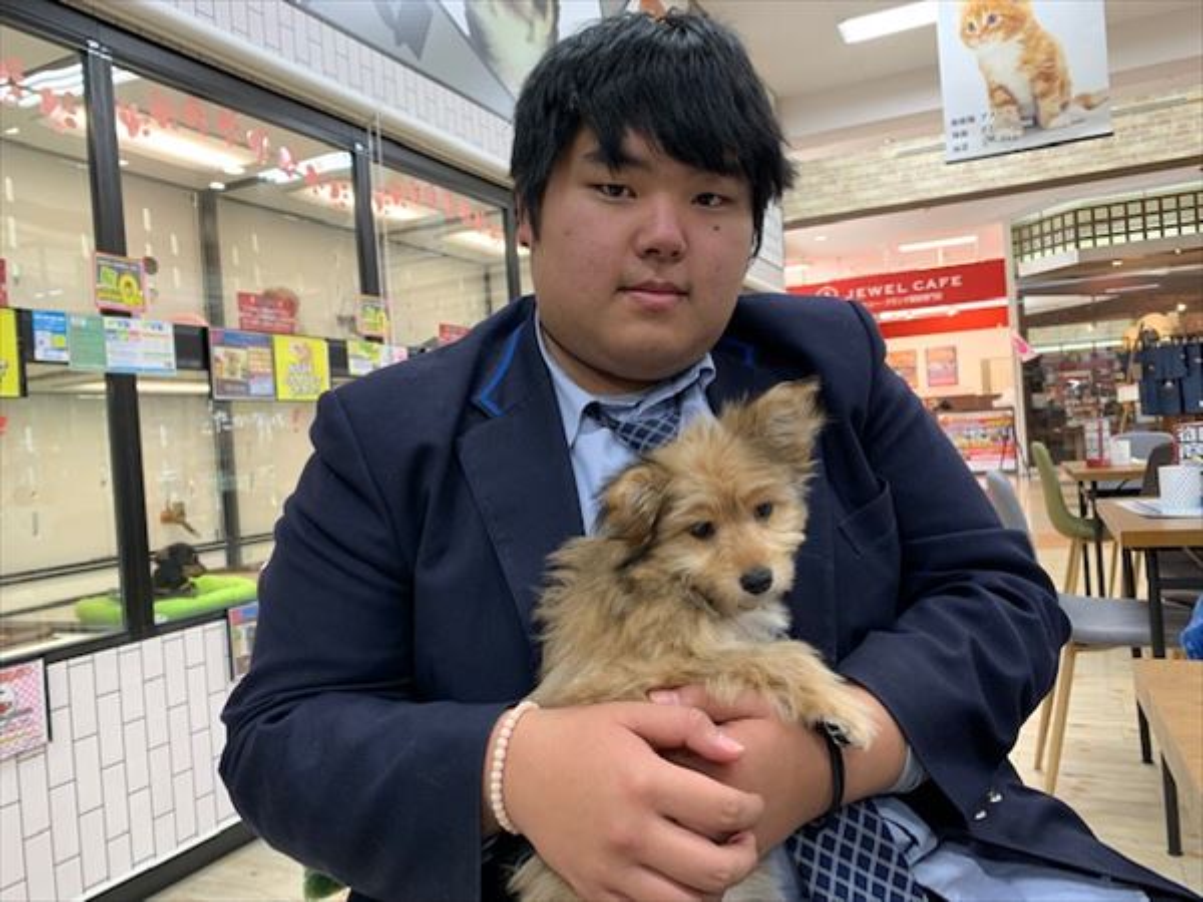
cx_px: 602
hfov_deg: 67.3
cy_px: 451
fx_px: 904
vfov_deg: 53.1
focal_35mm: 26
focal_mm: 4.25
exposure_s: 1/60
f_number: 1.8
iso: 80
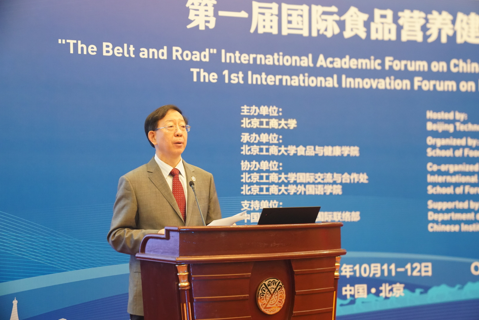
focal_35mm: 70
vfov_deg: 19.5
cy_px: 160
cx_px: 240
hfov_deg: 28.8
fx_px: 932
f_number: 4
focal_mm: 70
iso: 5000
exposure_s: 1/80
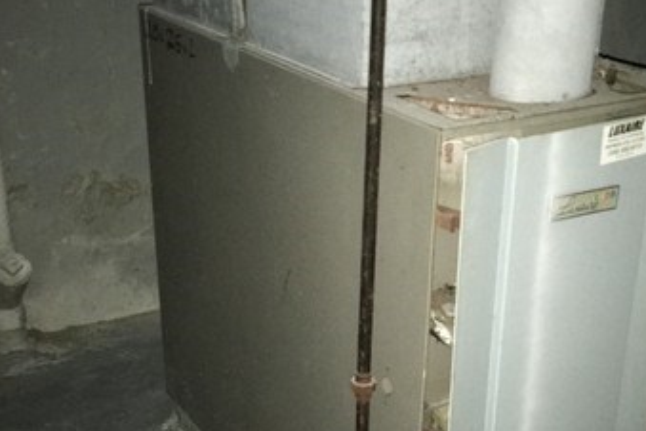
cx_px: 381
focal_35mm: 57
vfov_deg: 23.7
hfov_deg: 35.0
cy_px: 286
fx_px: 1023
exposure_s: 1/16
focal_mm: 4.15
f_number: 2.2
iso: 320
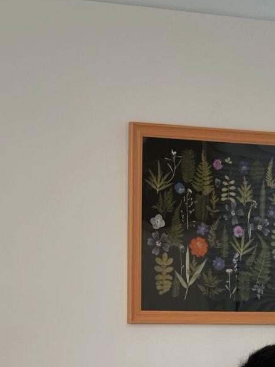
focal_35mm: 117
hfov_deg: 12.4
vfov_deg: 16.4
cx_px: 302
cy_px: 384
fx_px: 1240
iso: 80
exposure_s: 1/113
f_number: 1.78
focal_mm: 6.86
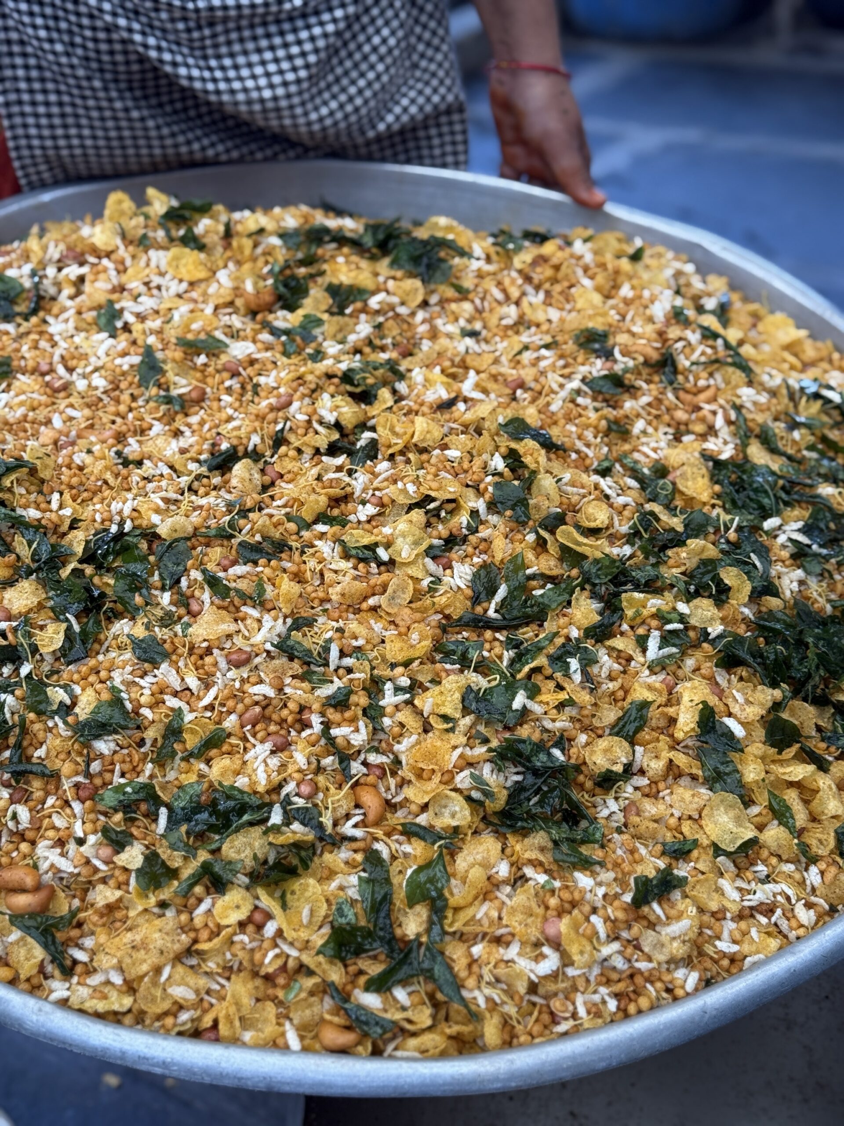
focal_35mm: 48
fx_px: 1560
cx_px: 422
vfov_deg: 39.7
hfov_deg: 30.3
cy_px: 563
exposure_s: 1/115
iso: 100
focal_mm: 6.76
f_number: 1.78
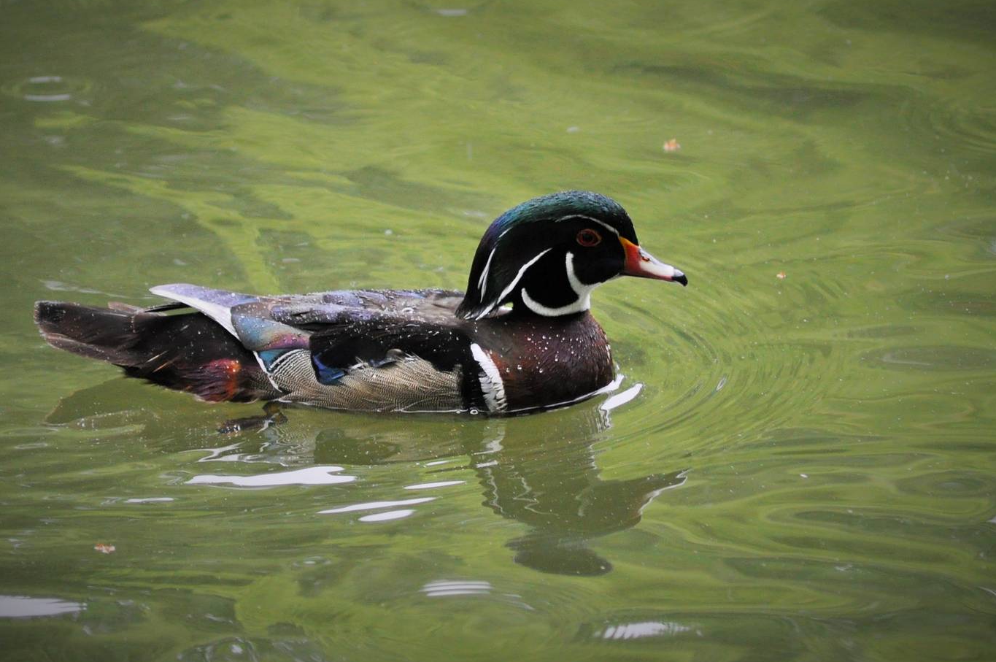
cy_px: 313
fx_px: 8263
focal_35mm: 299
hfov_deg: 6.9
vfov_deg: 4.6
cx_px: 478
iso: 1000
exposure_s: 1/500
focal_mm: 170
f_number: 4.5
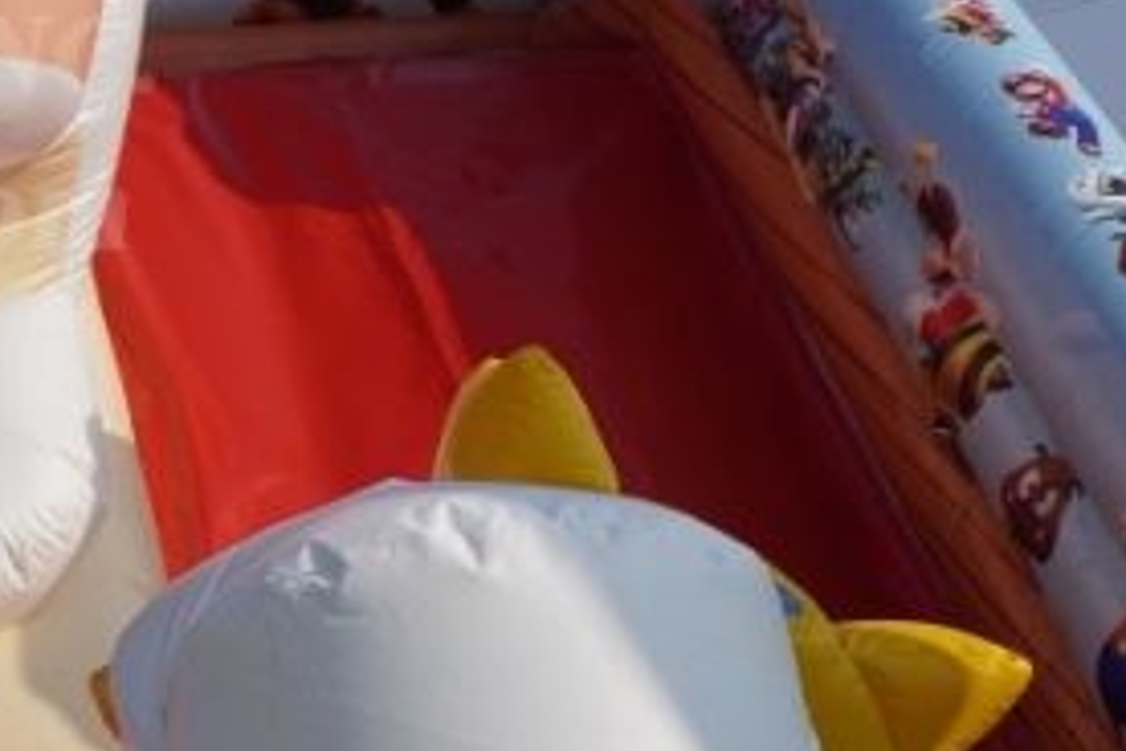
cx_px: -583
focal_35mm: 89
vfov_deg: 15.2
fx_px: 2784
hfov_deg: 19.7
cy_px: 133
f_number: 8
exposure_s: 1/500
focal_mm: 16
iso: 100
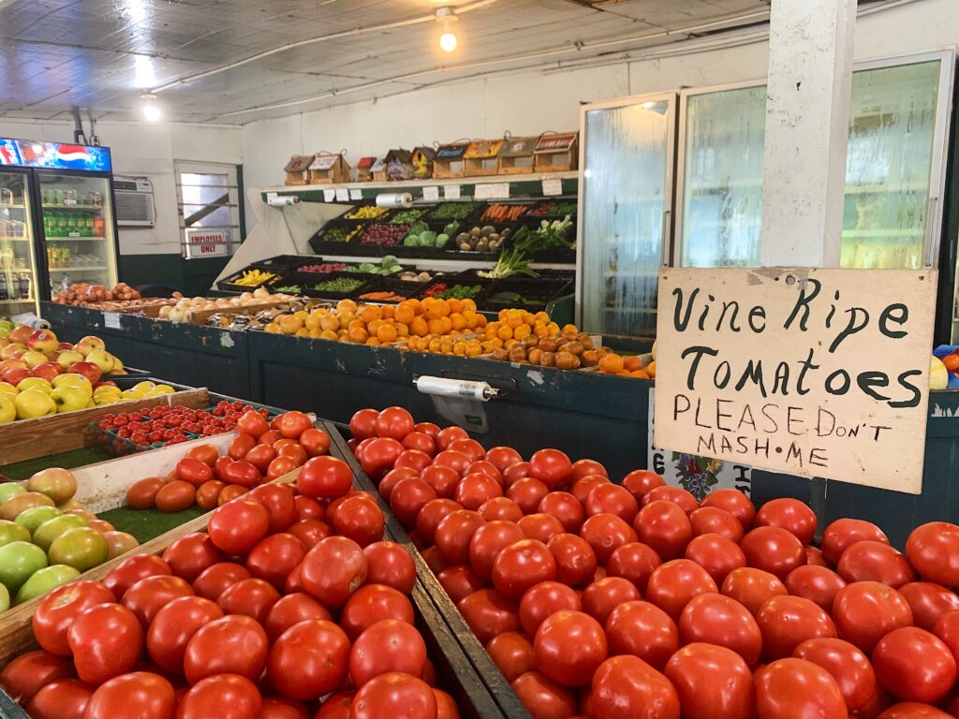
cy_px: 360
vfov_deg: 53.1
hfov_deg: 67.3
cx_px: 480
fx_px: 720
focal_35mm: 26
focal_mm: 4.25
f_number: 1.8
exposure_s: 1/60
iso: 125
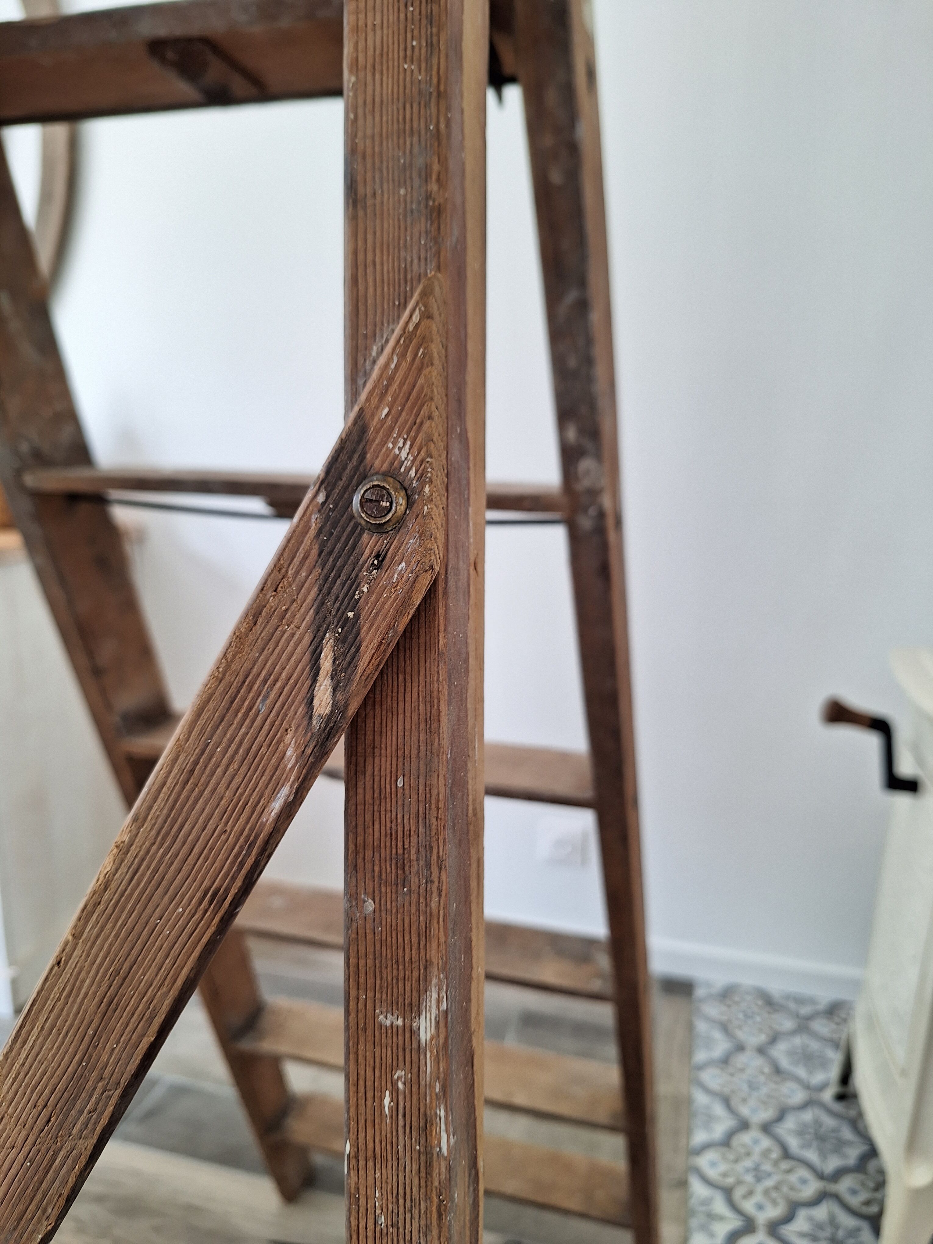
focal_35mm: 23
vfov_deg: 73.9
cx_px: 466
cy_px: 622
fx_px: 827
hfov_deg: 58.9
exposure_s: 1/50
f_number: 1.8
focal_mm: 5.54
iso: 50
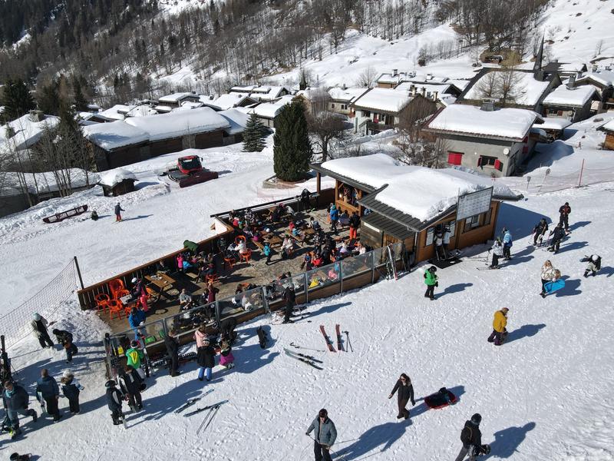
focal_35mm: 24
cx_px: 307
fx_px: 426
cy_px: 230
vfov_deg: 56.8
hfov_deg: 71.6
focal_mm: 4.5
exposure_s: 1/2000
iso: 100
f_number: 2.8
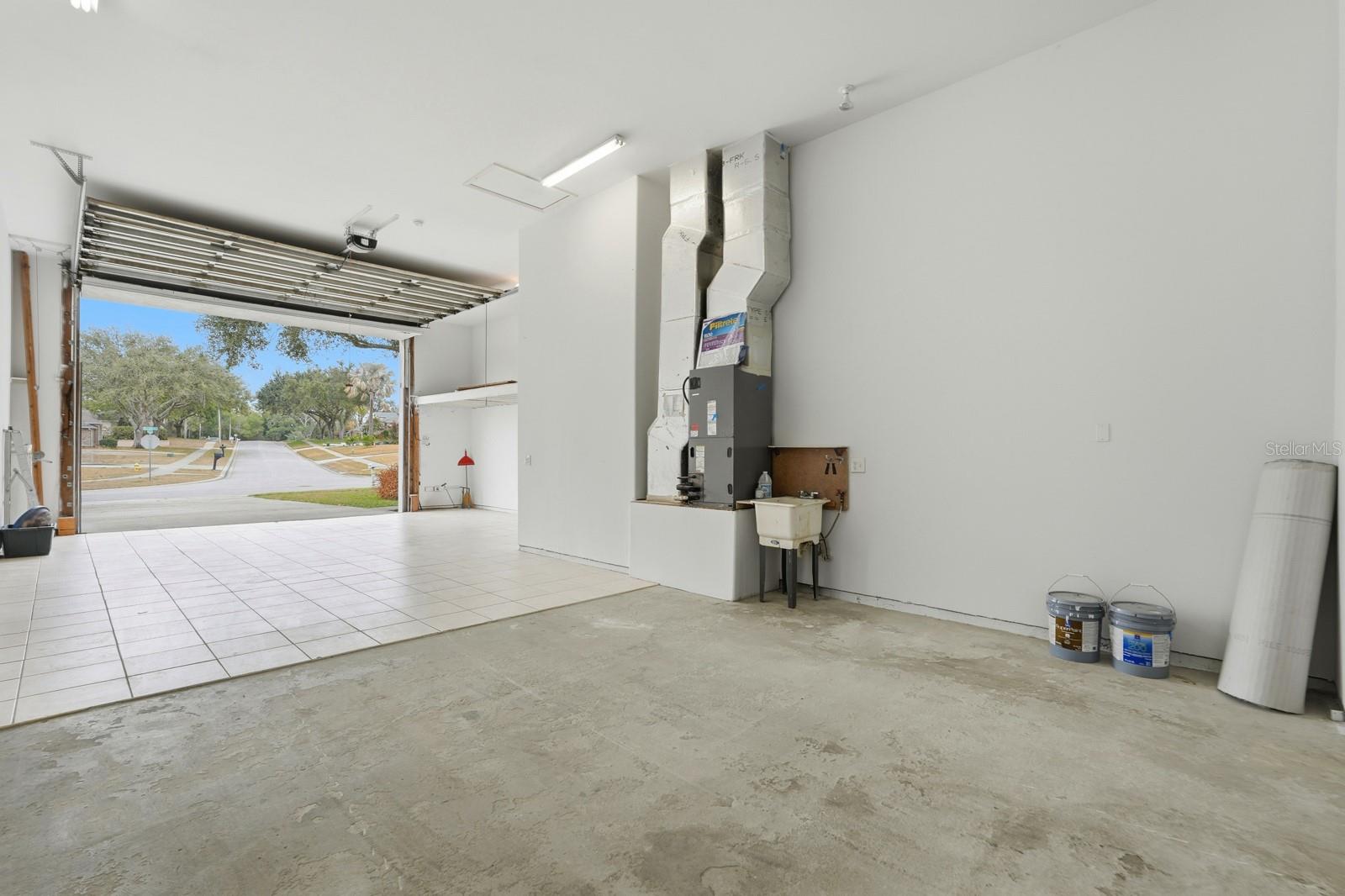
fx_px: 598
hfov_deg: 96.7
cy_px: 448
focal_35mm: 16
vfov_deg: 73.7
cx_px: 672
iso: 160
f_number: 8
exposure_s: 1/640
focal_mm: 16
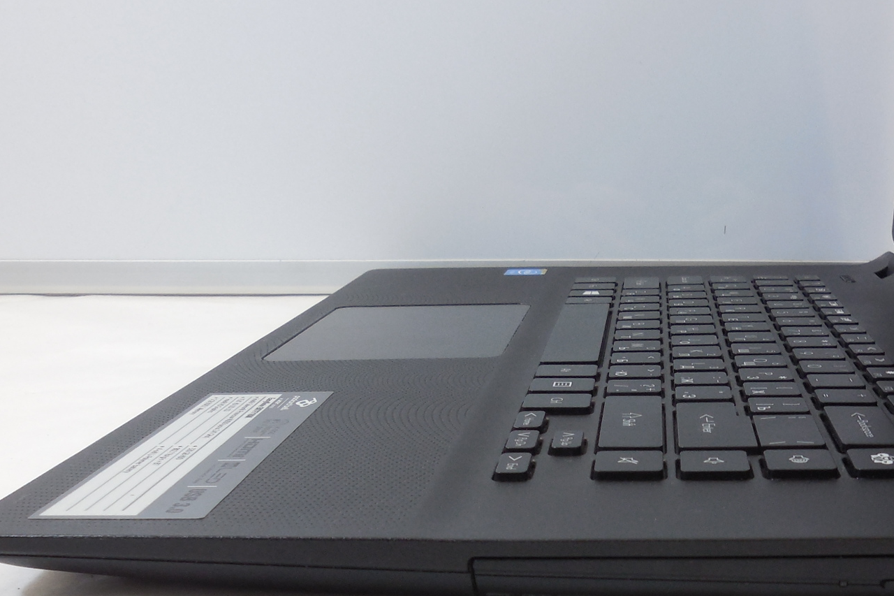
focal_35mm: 48
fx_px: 1192
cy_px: 516
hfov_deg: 40.5
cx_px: 613
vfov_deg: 27.2
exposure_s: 1/30
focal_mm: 4.6
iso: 160
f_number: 3.5
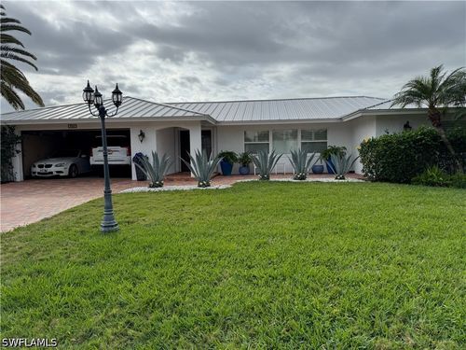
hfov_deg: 71.6
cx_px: 233
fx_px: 323
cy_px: 175
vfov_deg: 56.8
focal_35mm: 24
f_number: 1.78
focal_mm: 6.76
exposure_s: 1/5814
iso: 80
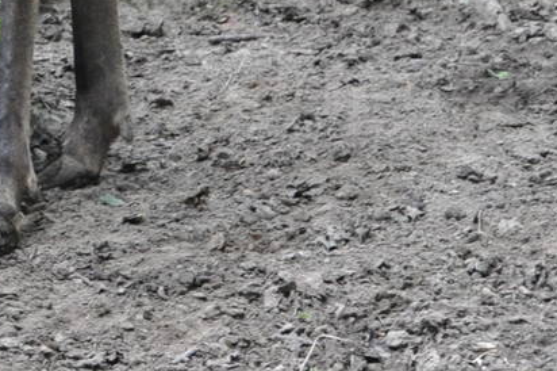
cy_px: -262
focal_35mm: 437
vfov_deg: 3.1
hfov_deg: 4.7
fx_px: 6755
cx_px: -496
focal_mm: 75
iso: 800
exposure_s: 1/125
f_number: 4.5
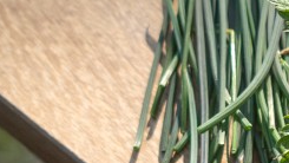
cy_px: 175
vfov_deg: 3.5
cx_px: 746
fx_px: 2660
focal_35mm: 347
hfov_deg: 5.9
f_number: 3.2
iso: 200
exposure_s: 1/1250
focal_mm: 50
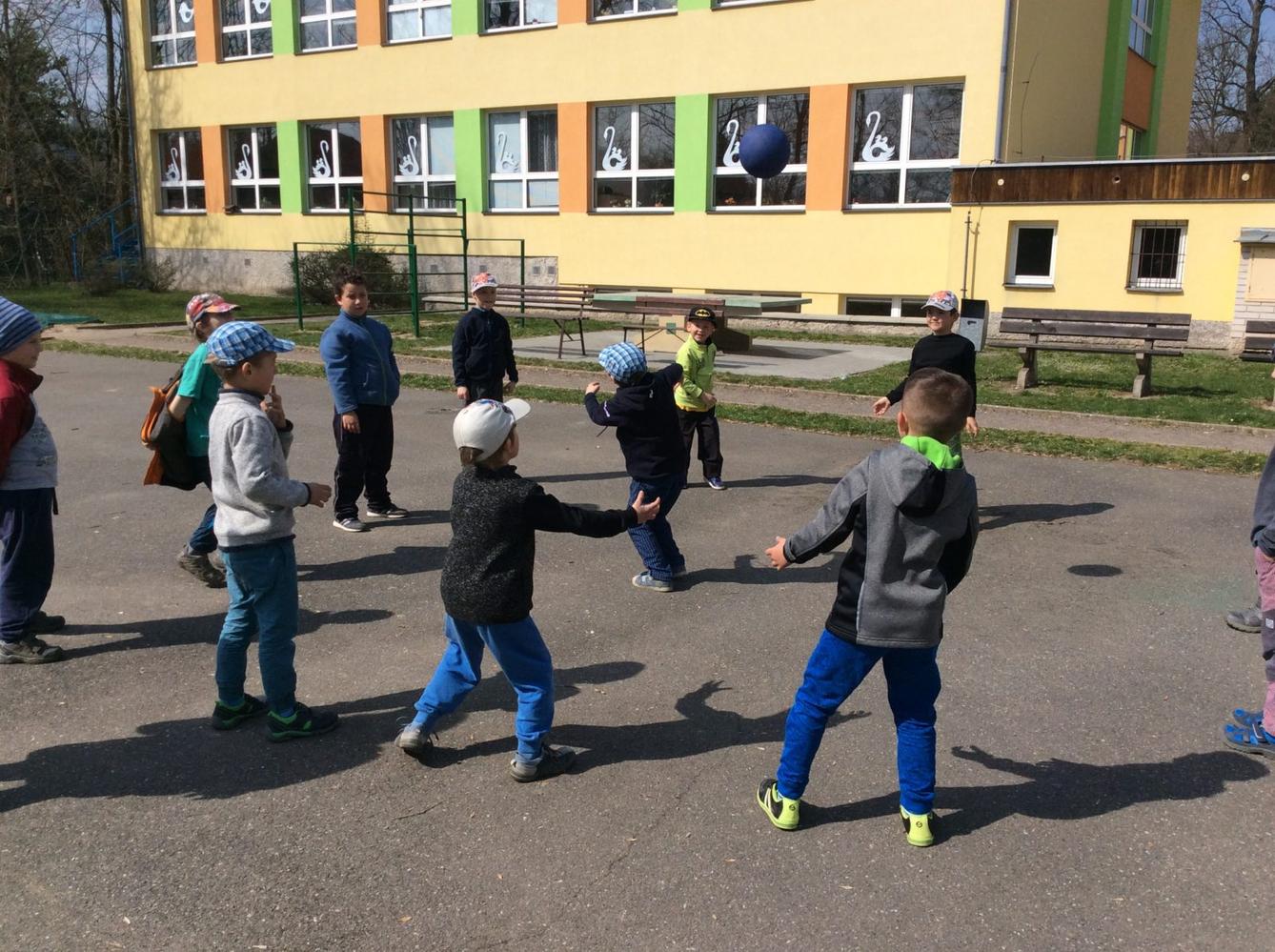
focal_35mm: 32
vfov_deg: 44.0
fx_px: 1177
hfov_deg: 56.9
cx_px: 638
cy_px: 476
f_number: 2.4
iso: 32
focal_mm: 3.3
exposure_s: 1/2045
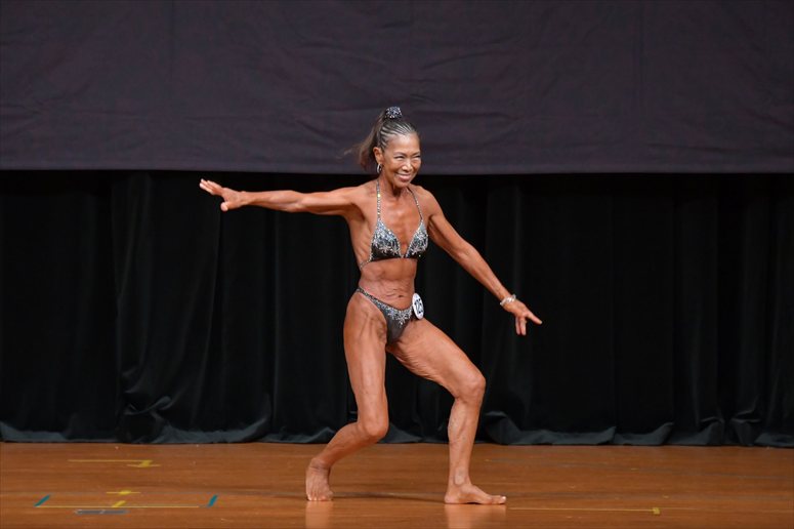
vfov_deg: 4.8
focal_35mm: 285
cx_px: 397
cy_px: 264
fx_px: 6283
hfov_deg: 7.2
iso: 4000
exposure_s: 1/400
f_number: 5.6
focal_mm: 190
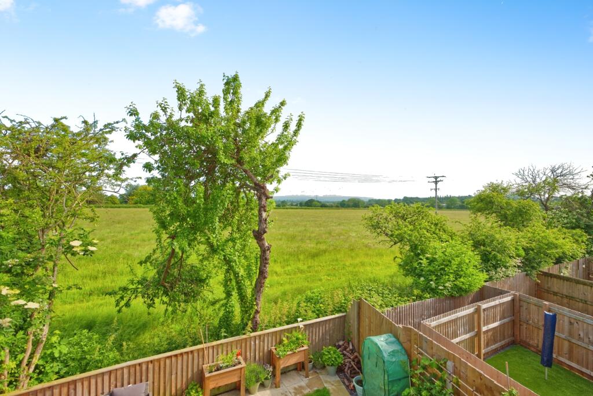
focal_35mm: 16
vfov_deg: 73.8
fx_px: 264
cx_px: 296
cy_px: 198
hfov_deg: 96.7
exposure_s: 1/640
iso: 400
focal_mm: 16
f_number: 9
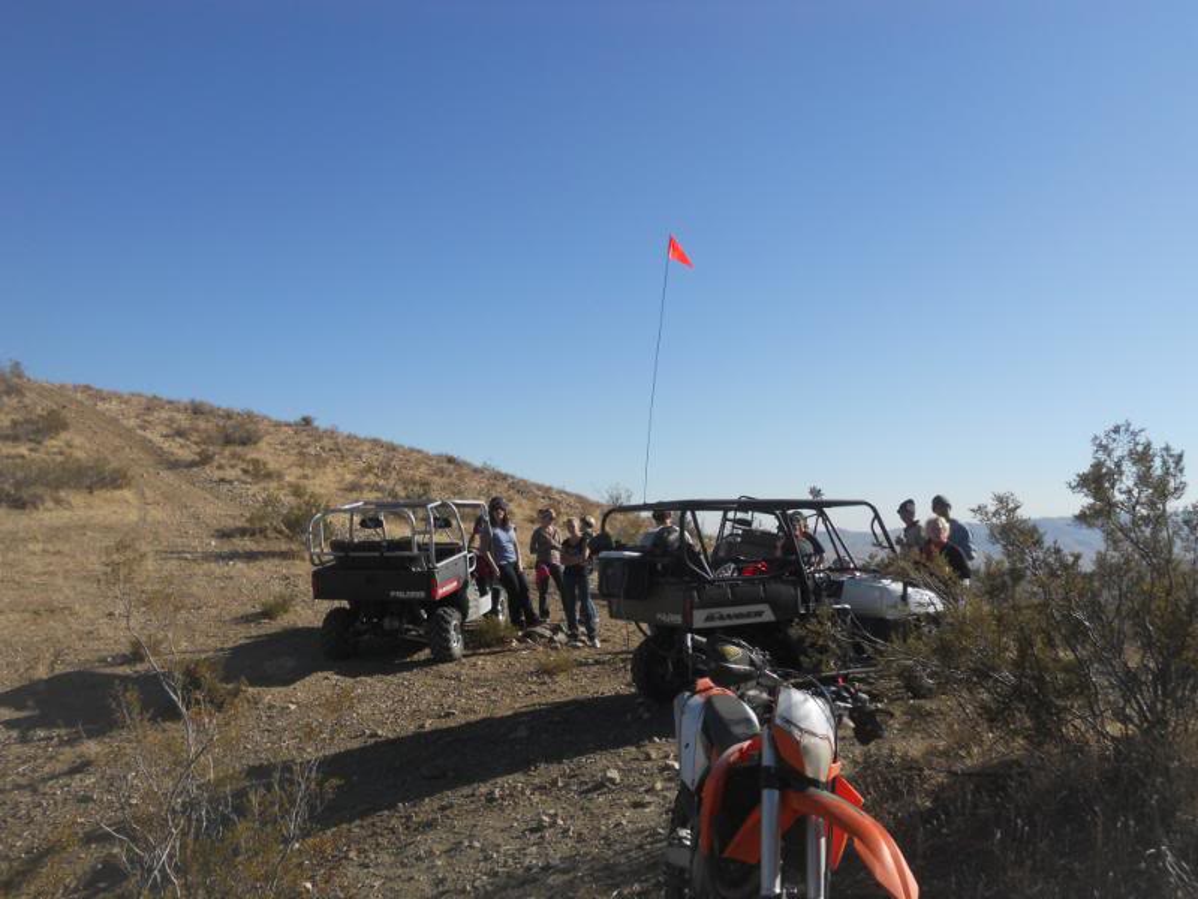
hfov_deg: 56.8
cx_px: 599
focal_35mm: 32
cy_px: 450
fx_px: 1107
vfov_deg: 44.2
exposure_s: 1/1250
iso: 80
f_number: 3.5
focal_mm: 5.8
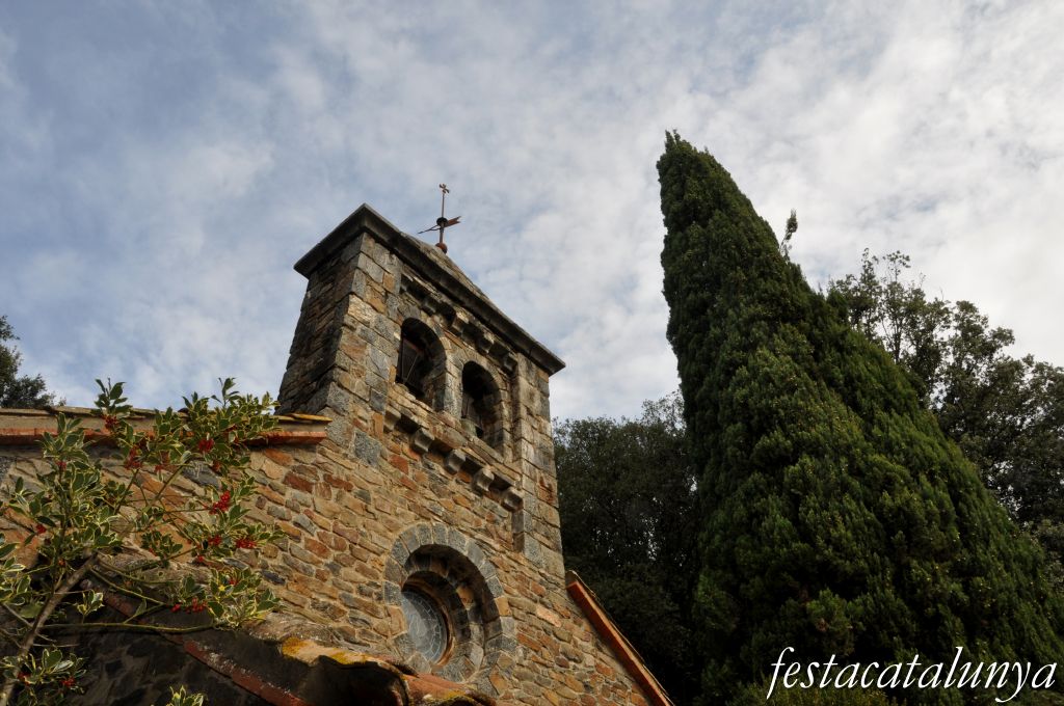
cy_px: 353
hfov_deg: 67.4
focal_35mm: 27
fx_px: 797
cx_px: 532
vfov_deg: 47.8
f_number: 14
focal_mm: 18
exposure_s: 1/200
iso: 500
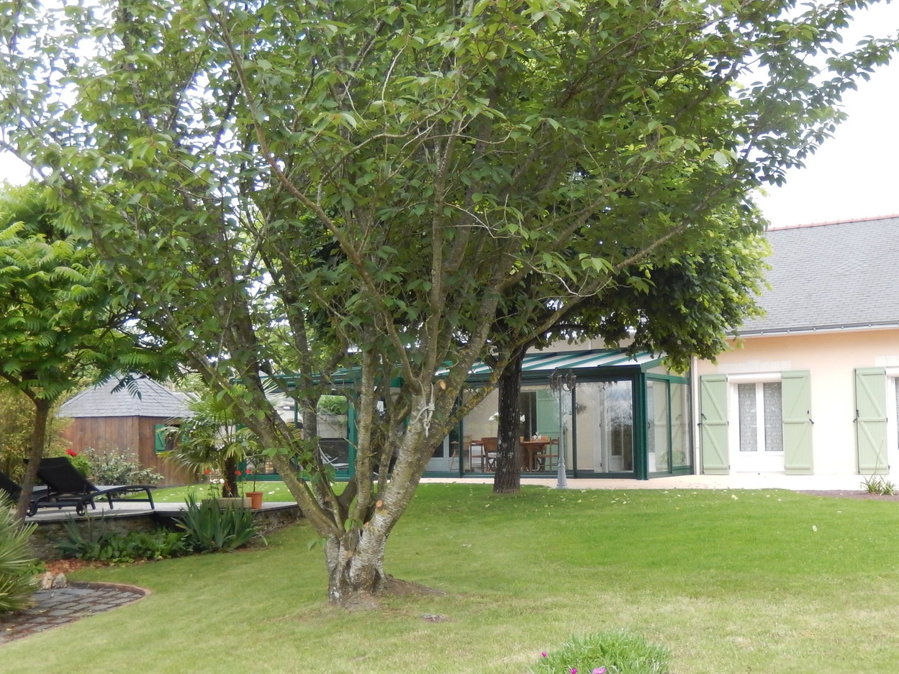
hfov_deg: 45.5
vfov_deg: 35.1
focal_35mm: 41
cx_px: 539
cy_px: 361
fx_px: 1065
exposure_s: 1/500
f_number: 3.8
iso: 400
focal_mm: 5.7
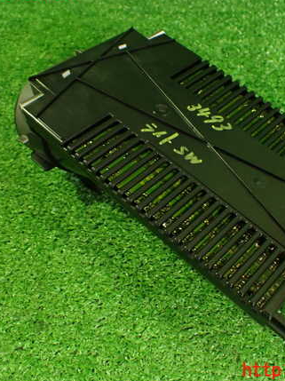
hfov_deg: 34.1
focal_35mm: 42
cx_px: 177
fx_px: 462
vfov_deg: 44.8
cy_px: 182
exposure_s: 1/30
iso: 800
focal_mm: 5.4
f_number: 2.3
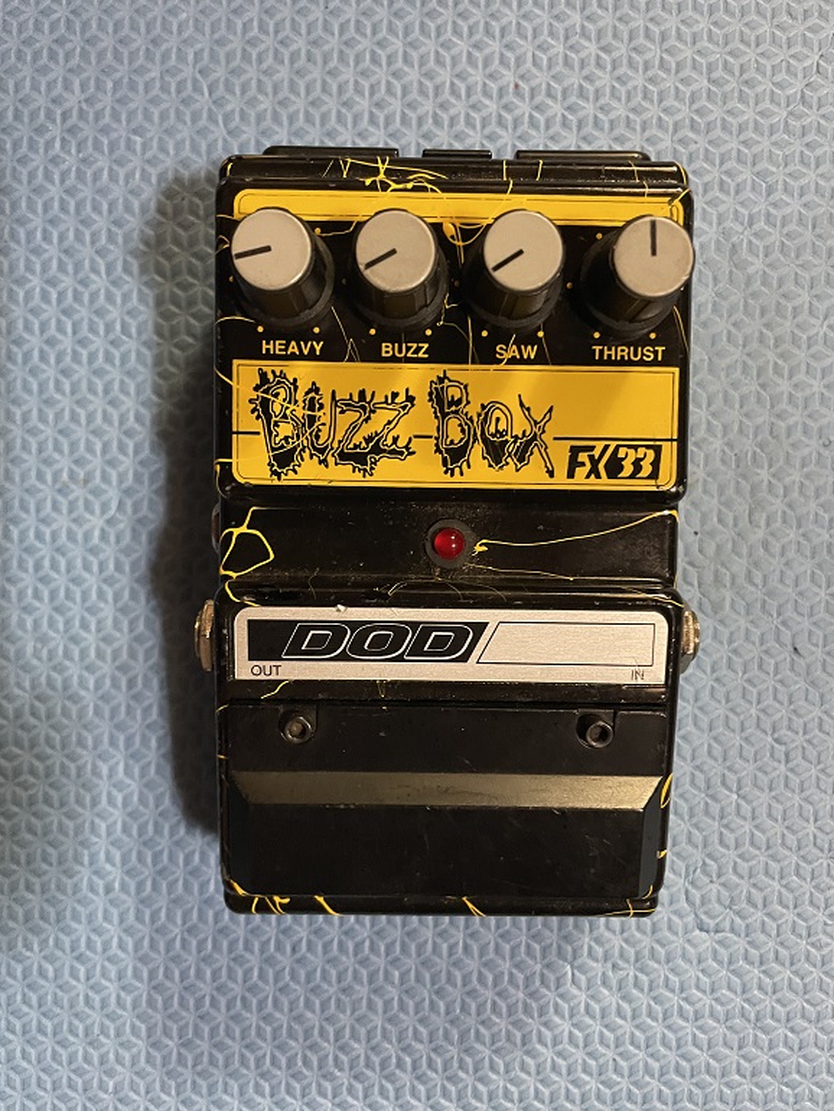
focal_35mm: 27
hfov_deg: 51.4
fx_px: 867
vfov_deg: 65.3
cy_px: 551
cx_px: 413
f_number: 1.6
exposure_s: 1/30
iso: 640
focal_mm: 4.2
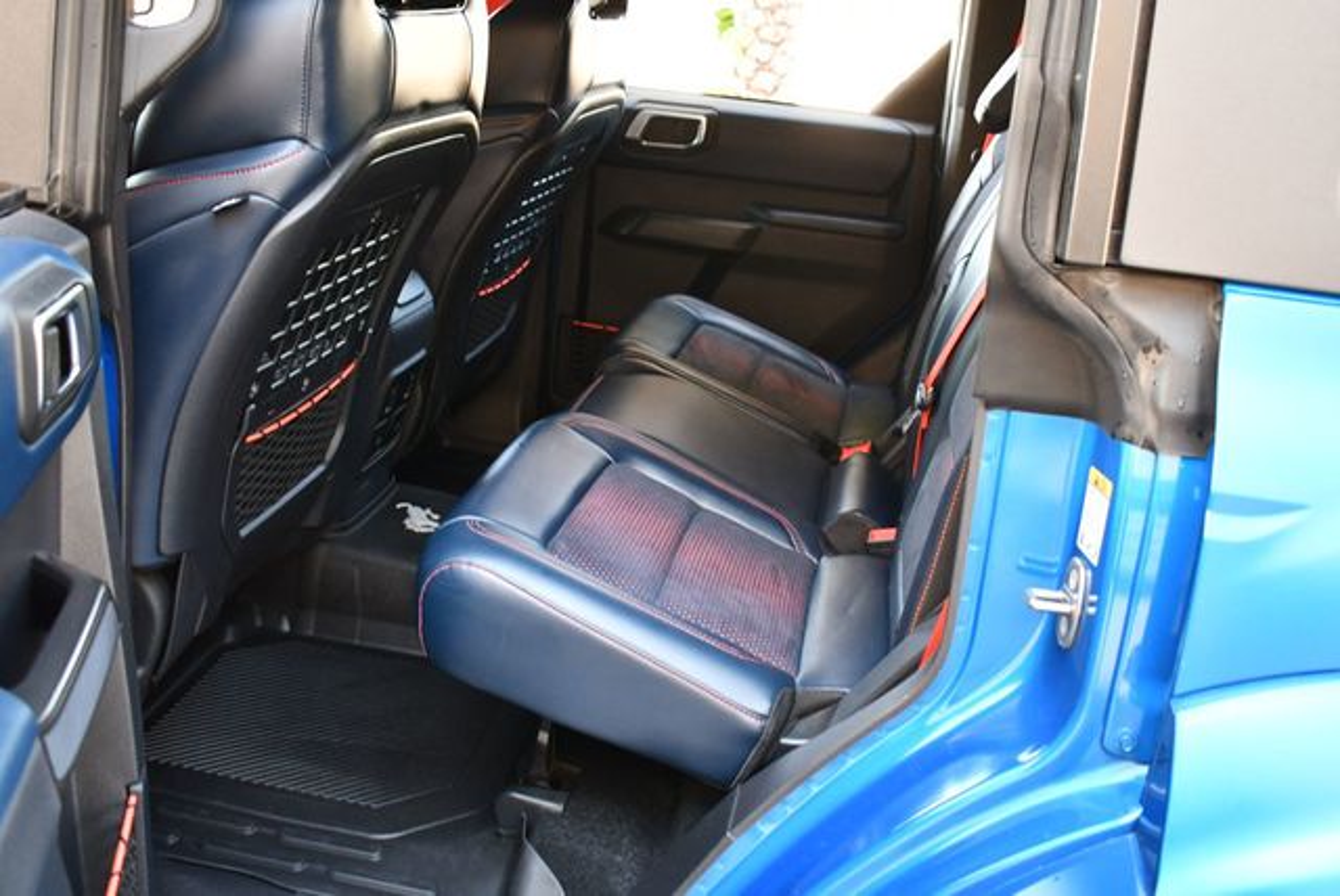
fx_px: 1341
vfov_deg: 36.9
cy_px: 448
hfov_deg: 53.1
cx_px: 670
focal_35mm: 36
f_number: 3.5
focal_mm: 18
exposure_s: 1/125
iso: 1400
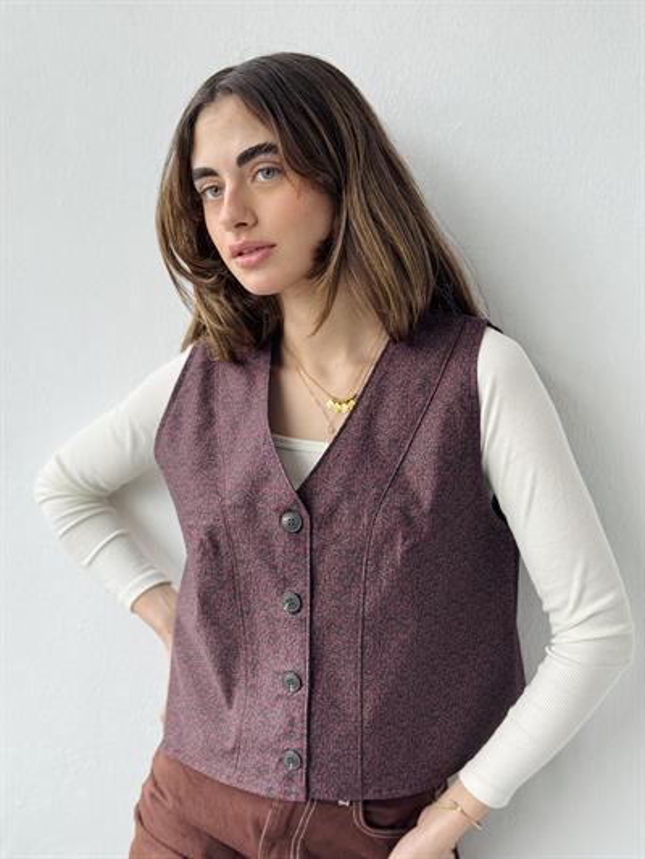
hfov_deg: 30.3
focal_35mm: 48
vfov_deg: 39.6
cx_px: 322
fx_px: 1192
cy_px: 430
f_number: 1.78
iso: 64
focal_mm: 6.76
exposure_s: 1/162
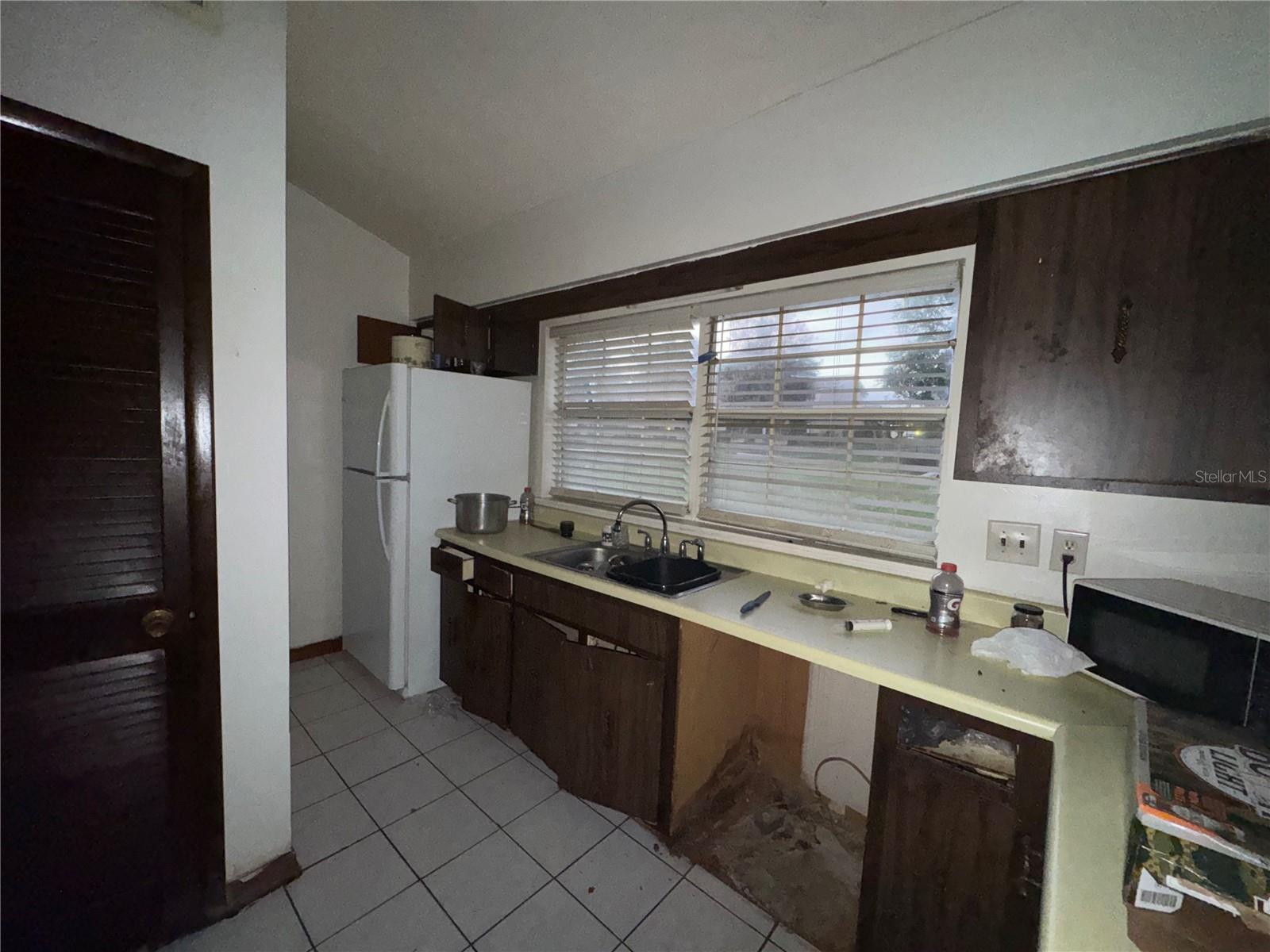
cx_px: 635
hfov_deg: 102.1
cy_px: 476
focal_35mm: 14
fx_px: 514
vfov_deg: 85.7
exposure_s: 1/60
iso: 200
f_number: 2.2
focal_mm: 2.22
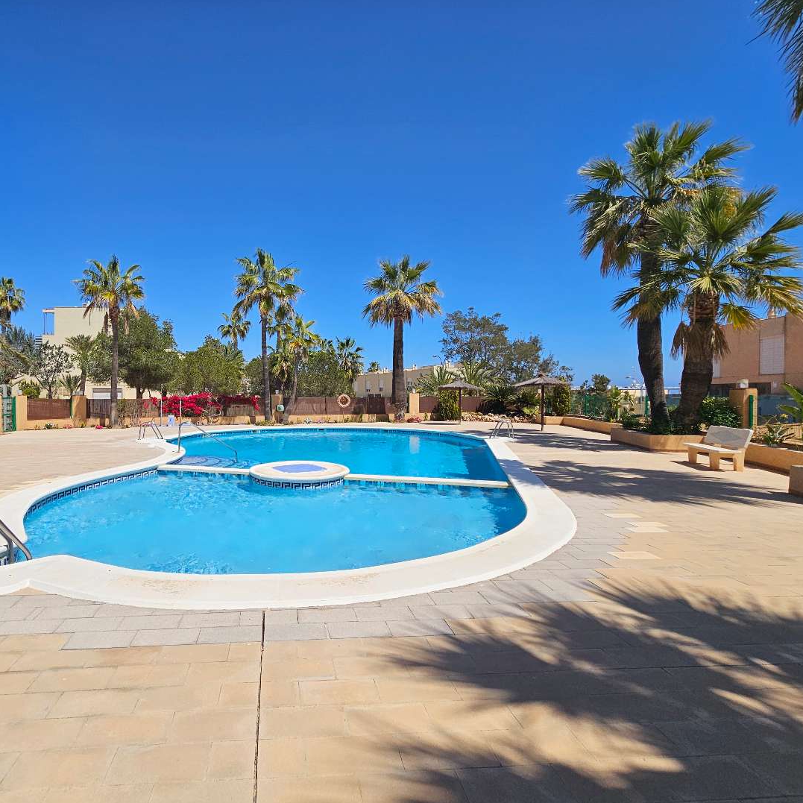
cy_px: 404
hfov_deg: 85.9
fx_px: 420
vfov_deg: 87.4
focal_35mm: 16
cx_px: 307
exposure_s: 1/5328
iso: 50
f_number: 2.2
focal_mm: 2.2
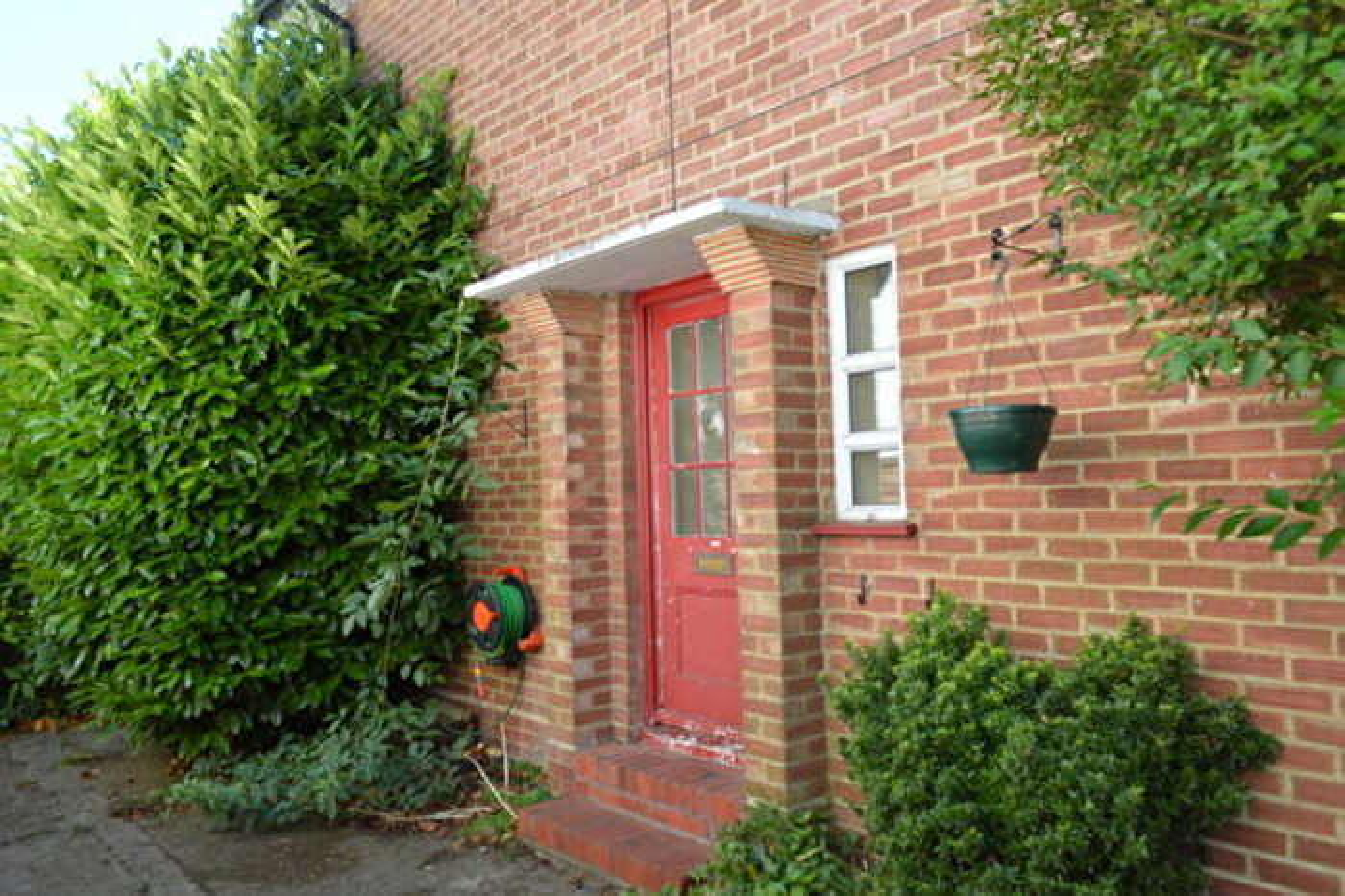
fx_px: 1008
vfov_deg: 47.9
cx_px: 672
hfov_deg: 67.4
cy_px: 448
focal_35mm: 27
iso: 280
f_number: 5.6
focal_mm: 18
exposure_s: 1/125
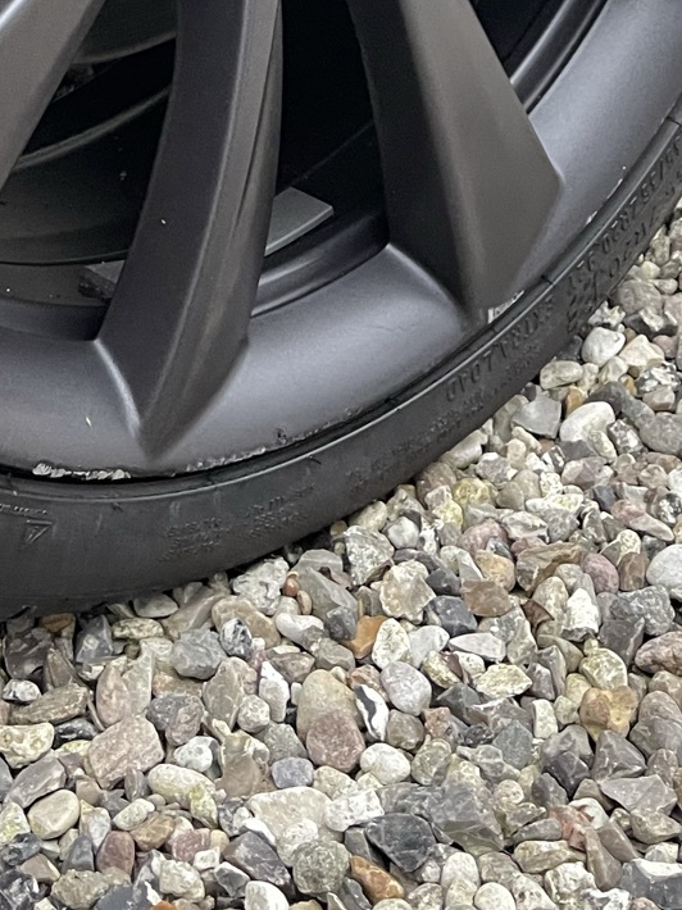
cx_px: 164
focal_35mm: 75
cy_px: -346
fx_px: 1971
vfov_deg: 22.6
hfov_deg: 19.5
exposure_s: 1/34
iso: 640
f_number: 1.6
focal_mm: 5.1
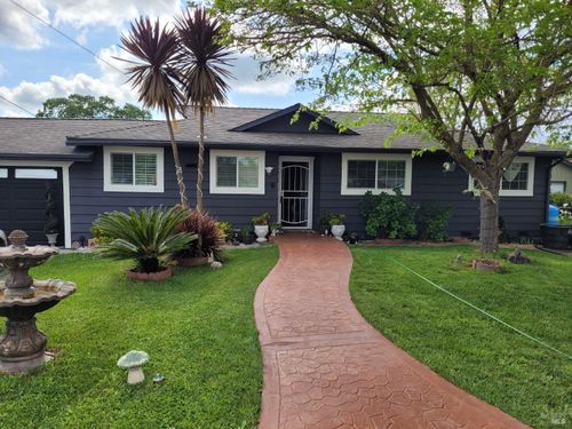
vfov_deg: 53.1
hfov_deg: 67.3
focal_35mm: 26
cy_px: 214
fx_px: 430
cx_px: 286
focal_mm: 5.4
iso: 40
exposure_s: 1/1300
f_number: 1.8
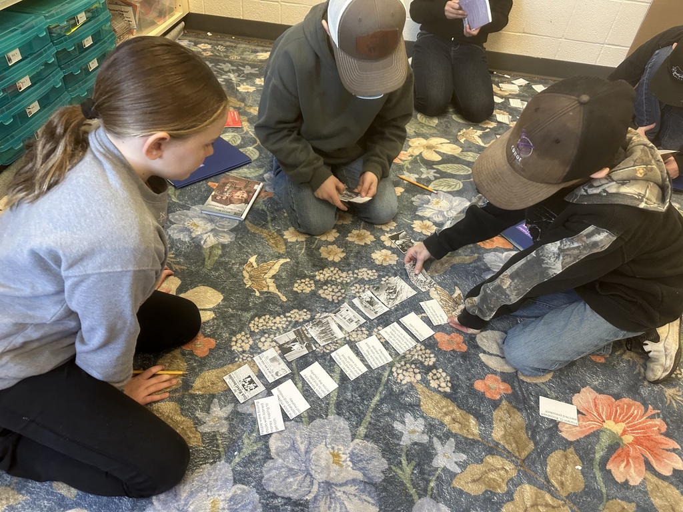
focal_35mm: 24
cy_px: 256
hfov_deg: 71.6
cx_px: 342
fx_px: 474
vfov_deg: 56.8
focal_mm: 6.86
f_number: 1.78
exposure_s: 1/40
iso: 200
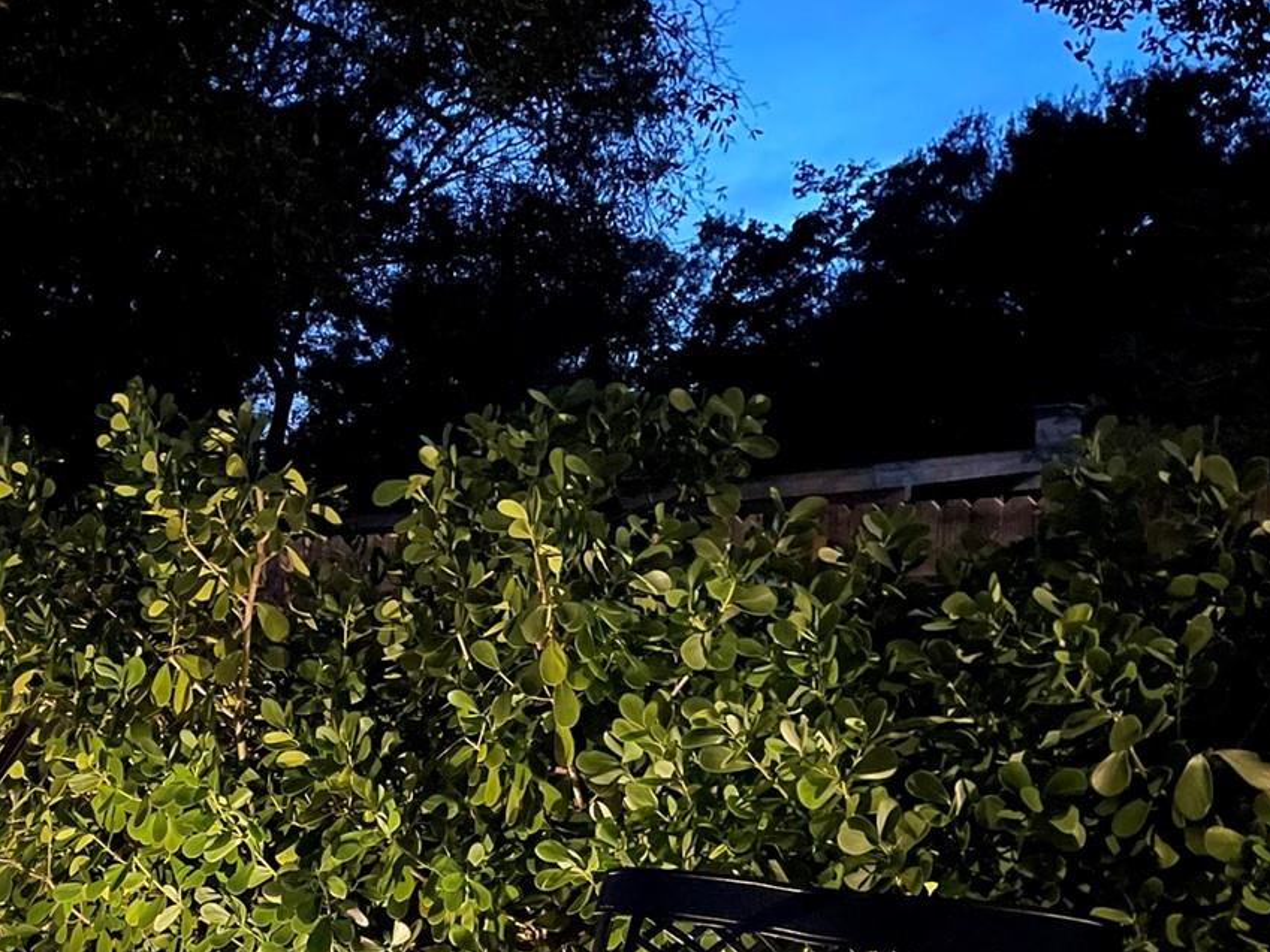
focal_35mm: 49
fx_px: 1798
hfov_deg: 37.9
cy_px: 870
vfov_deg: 28.5
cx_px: 310
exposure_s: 1/8
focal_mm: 4.2
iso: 1600
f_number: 1.6
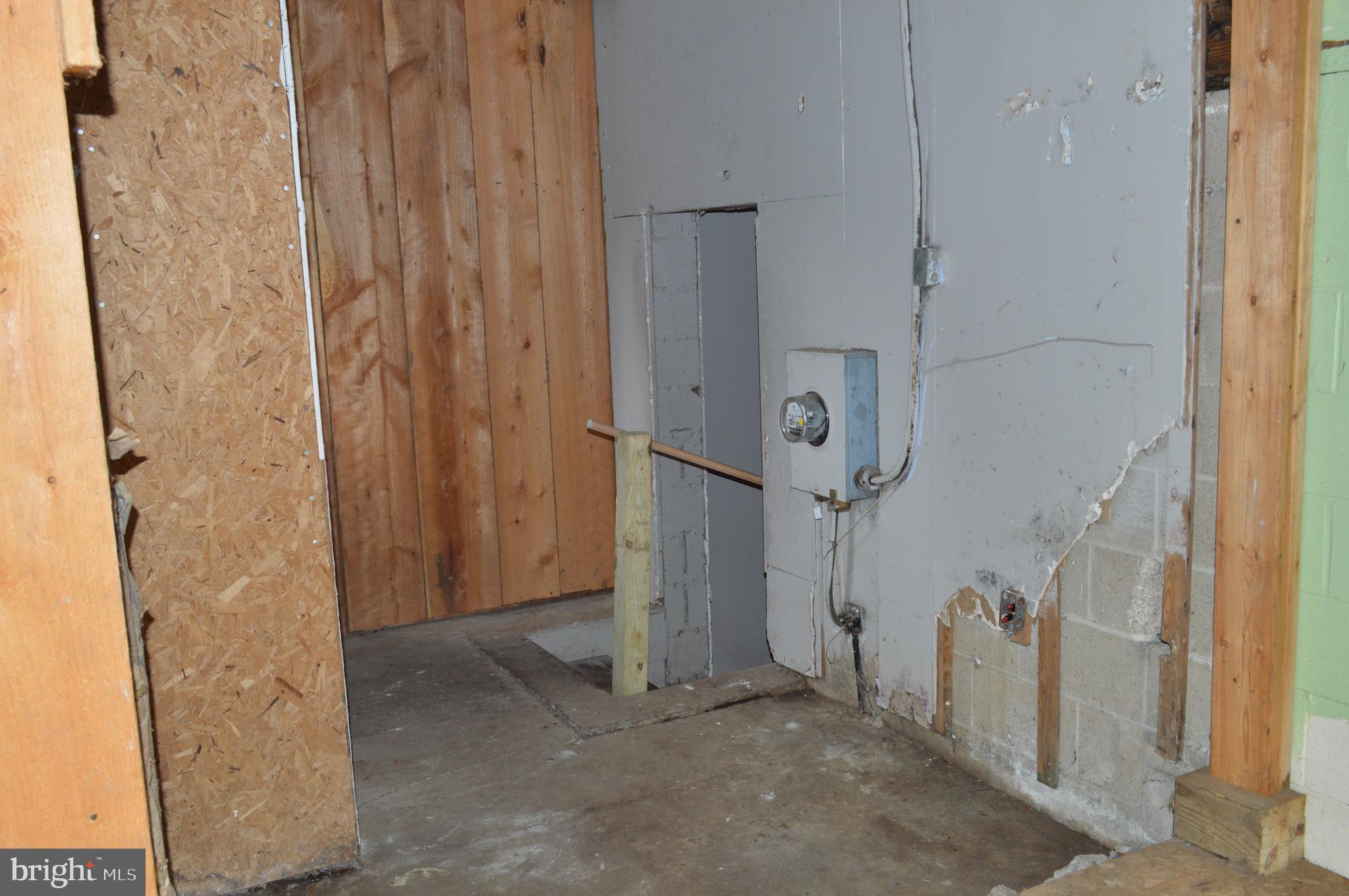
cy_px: 448
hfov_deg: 57.3
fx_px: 1235
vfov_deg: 39.9
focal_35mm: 33
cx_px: 674
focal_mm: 22
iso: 400
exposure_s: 1/60
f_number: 8
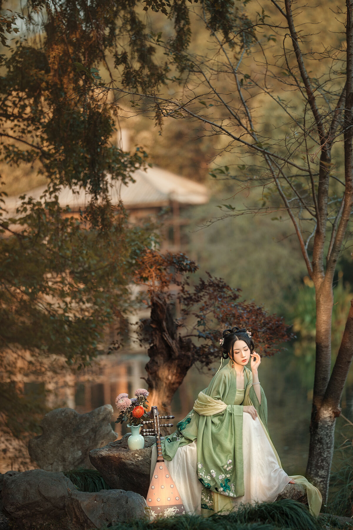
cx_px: 176
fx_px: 1971
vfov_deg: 15.3
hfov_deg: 10.2
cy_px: 265
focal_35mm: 134
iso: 100
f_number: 1.8
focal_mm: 135
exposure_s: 1/640
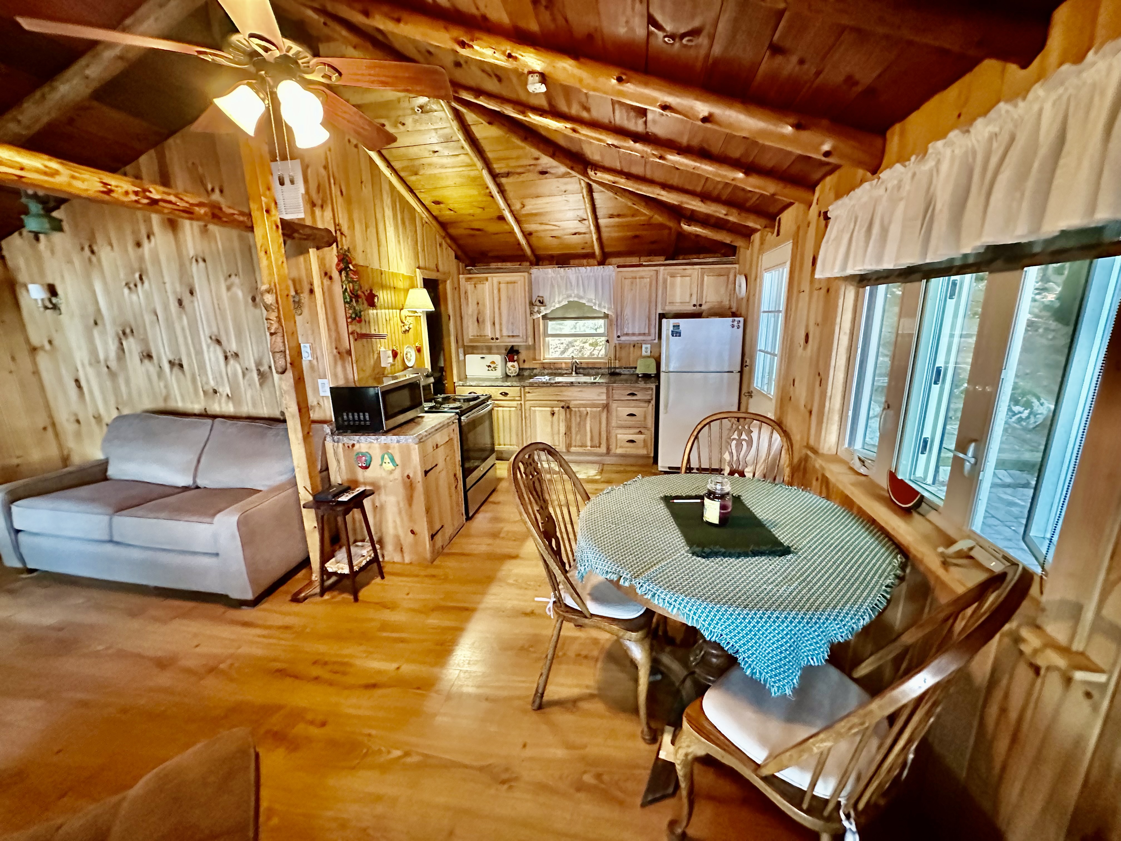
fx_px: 453
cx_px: 560
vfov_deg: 85.7
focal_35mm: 14
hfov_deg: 102.1
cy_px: 420
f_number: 2.2
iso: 1250
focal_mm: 2.22
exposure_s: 1/60
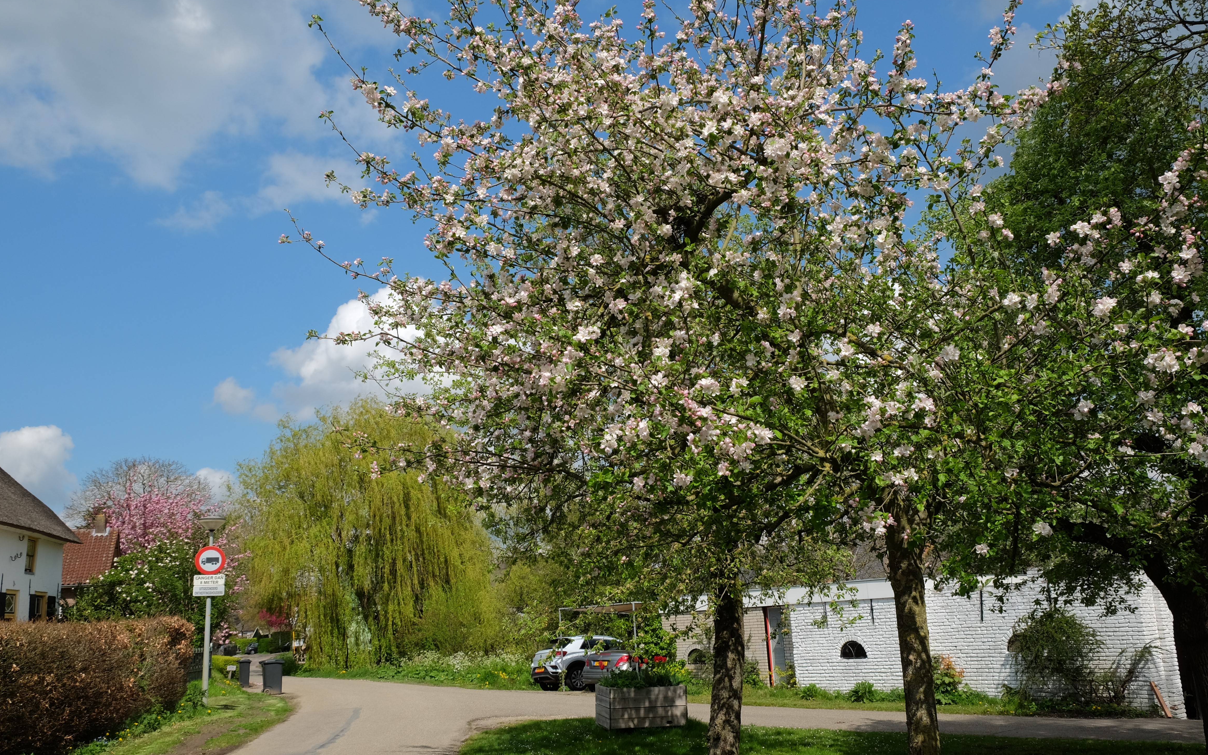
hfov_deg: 62.9
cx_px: 595
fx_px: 988
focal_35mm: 30
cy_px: 376
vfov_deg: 41.8
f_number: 8
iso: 200
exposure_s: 1/350
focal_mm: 19.6
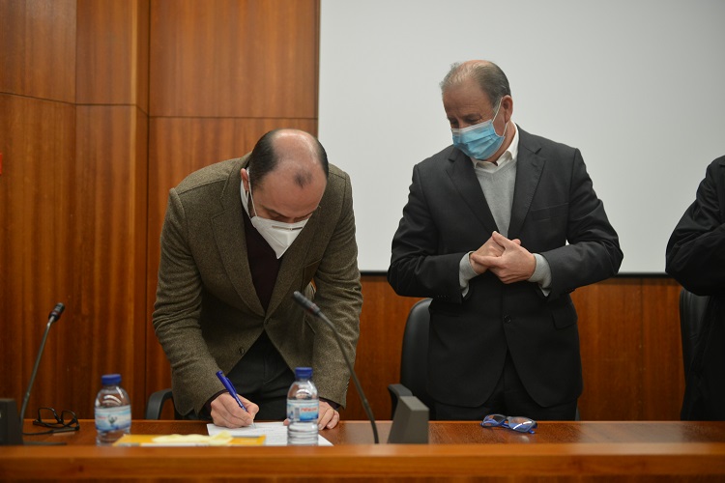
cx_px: 362
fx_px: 846
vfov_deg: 31.9
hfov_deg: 46.4
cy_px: 242
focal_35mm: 42
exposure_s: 1/50
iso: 1250
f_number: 2.8
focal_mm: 42
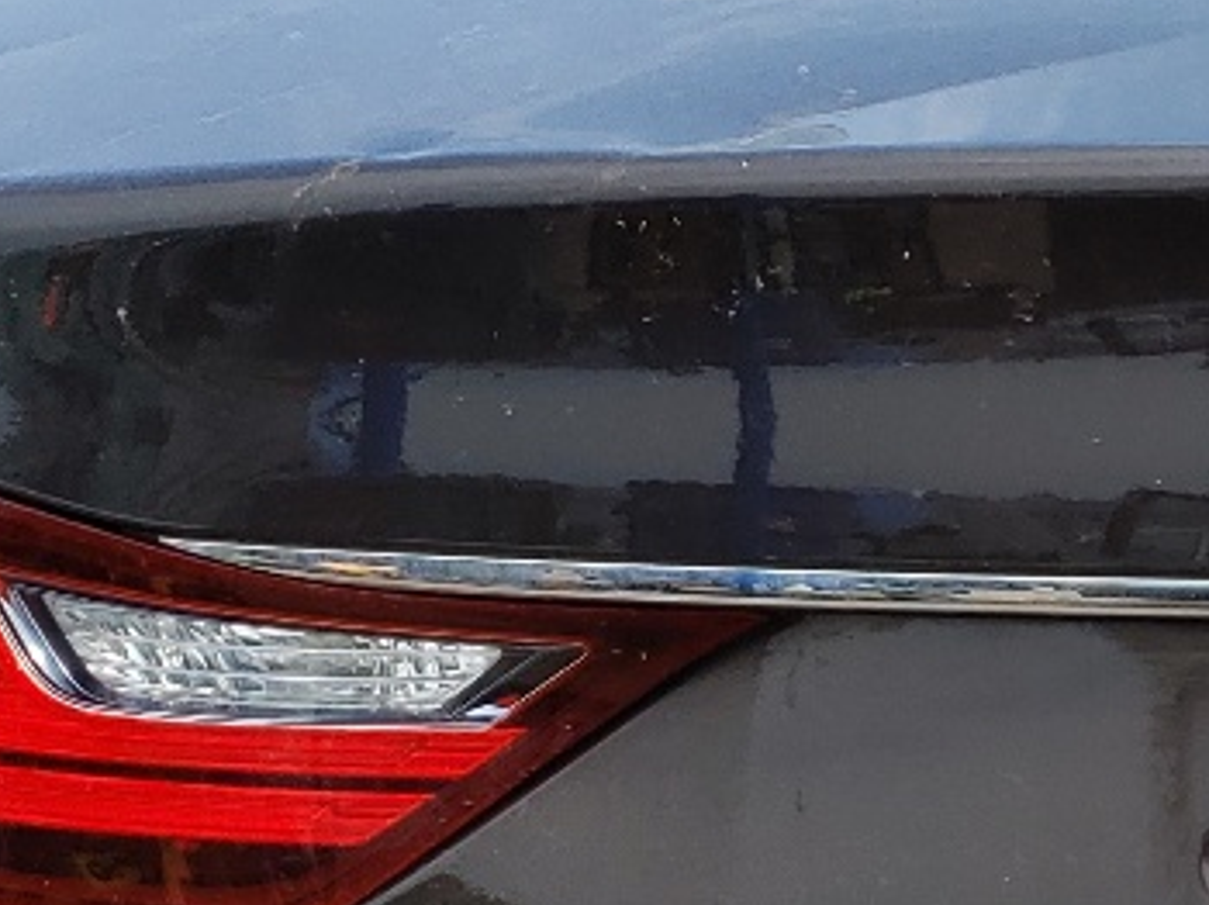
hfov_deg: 15.6
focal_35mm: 119
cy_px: 636
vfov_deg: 12.4
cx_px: 1658
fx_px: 4153
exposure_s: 1/2000
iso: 50
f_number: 1.5
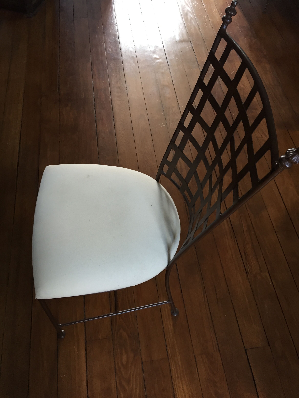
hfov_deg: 48.2
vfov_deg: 61.7
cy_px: 199
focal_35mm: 29
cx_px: 150
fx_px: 334
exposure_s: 1/33
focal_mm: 4.15
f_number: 2.2
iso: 100
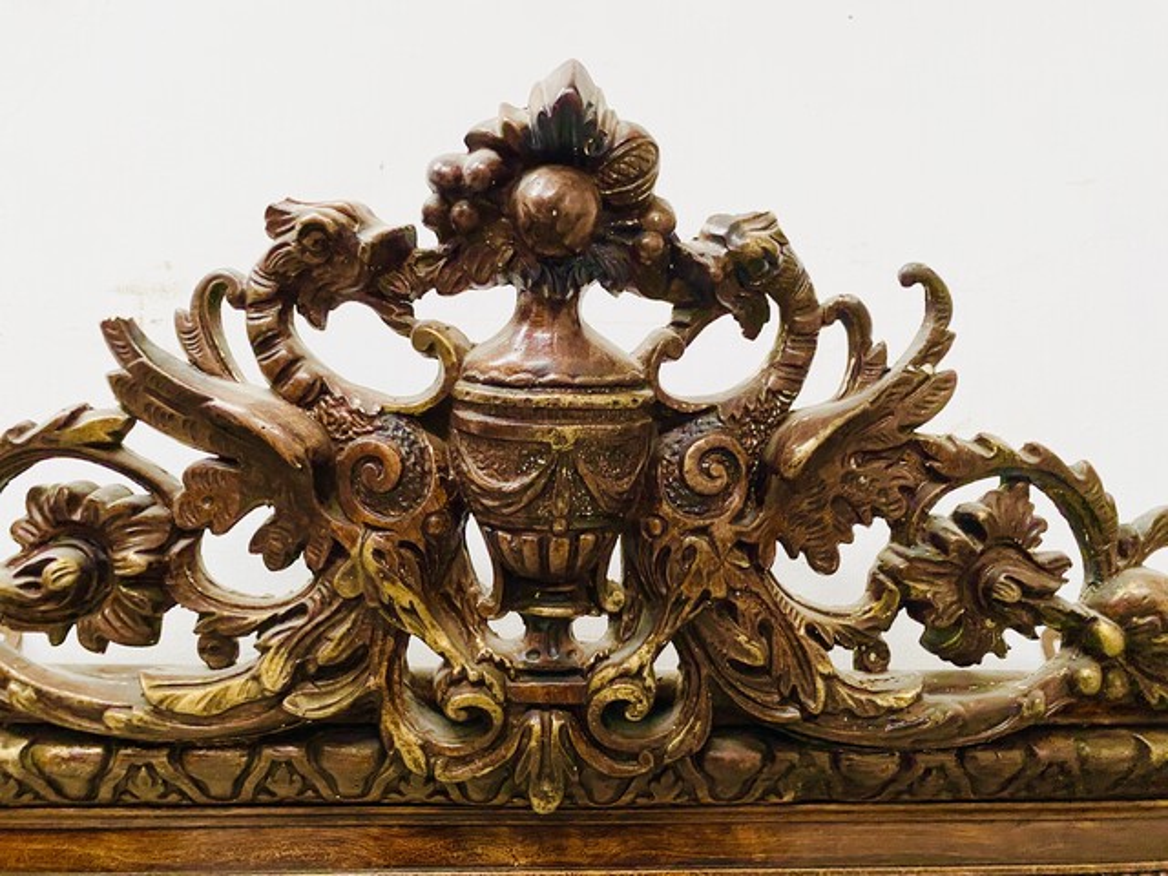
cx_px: 584
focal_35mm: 26
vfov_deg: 53.1
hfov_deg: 67.3
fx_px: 877
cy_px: 438
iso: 800
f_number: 1.8
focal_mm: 4.25
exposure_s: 1/30
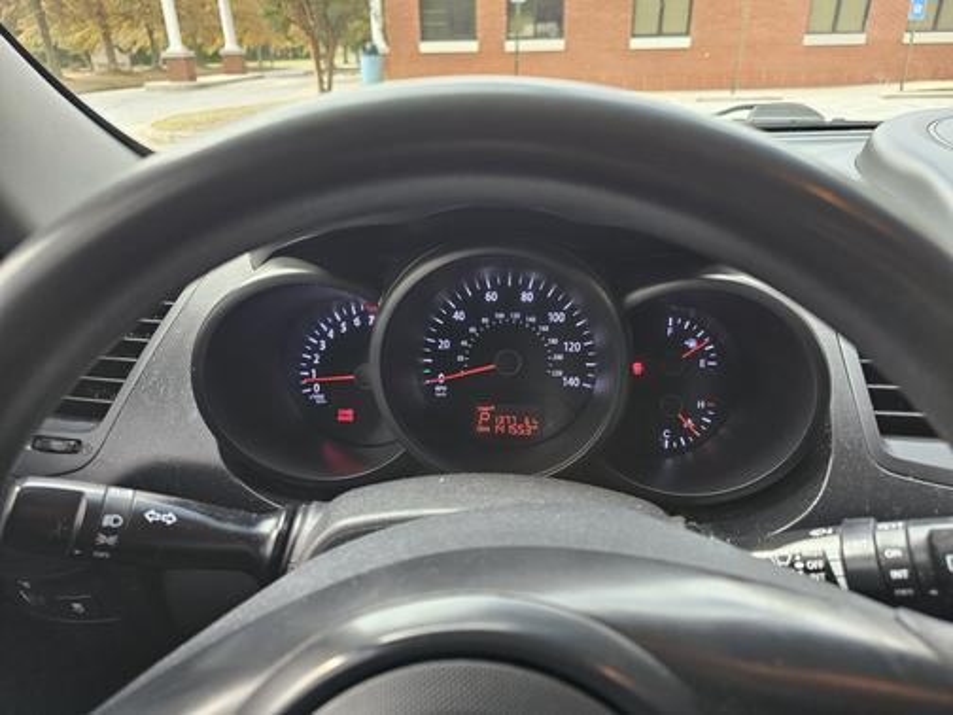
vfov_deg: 58.9
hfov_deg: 73.9
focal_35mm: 23
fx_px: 633
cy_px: 358
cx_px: 476
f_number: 1.7
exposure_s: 1/207
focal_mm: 6.3
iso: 200
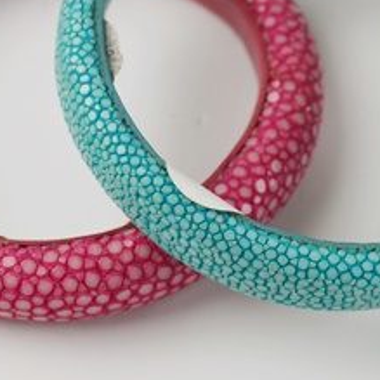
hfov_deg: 11.8
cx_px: 335
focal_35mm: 147
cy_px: 167
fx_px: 1826
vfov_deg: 11.9
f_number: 7.1
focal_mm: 42
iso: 200
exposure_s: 1/200
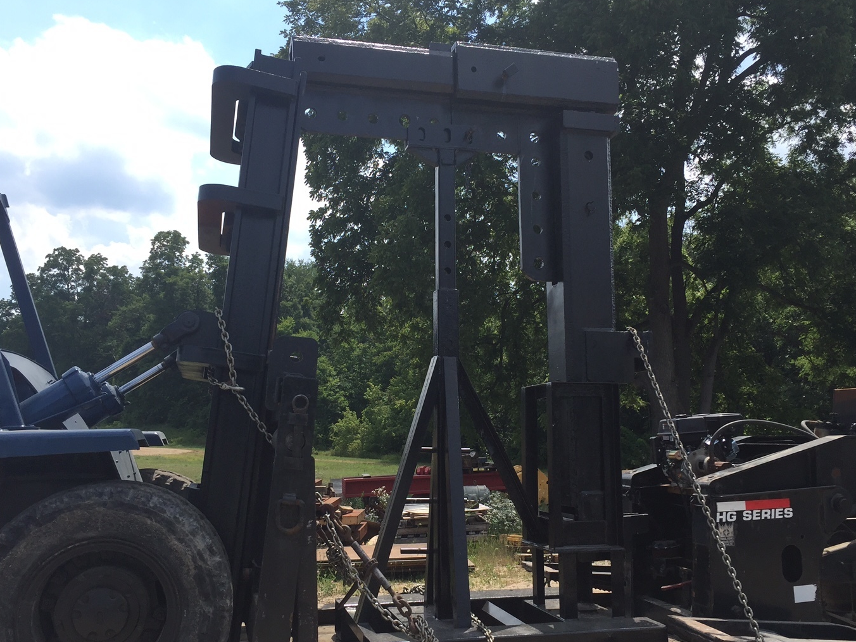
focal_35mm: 35
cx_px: 431
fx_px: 865
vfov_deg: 40.6
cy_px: 368
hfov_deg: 52.6
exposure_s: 1/1364
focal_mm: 4.15
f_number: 2.2
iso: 32
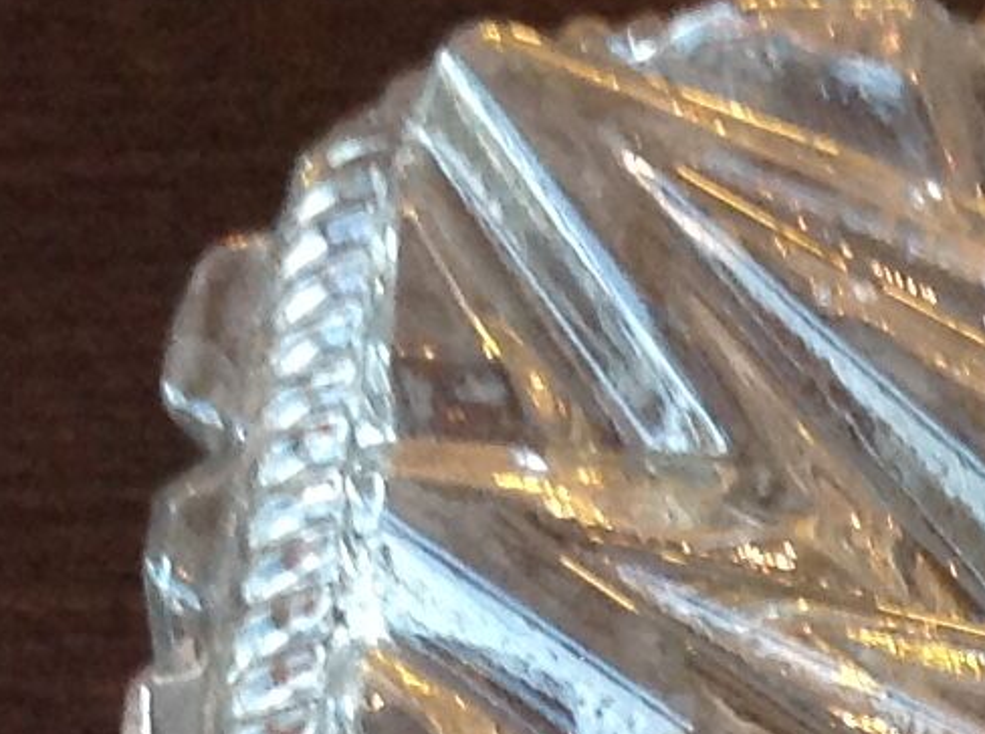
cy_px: 1698
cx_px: 1734
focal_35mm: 186
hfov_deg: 10.1
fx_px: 5282
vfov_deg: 7.5
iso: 160
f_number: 2.4
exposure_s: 1/15
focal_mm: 4.28
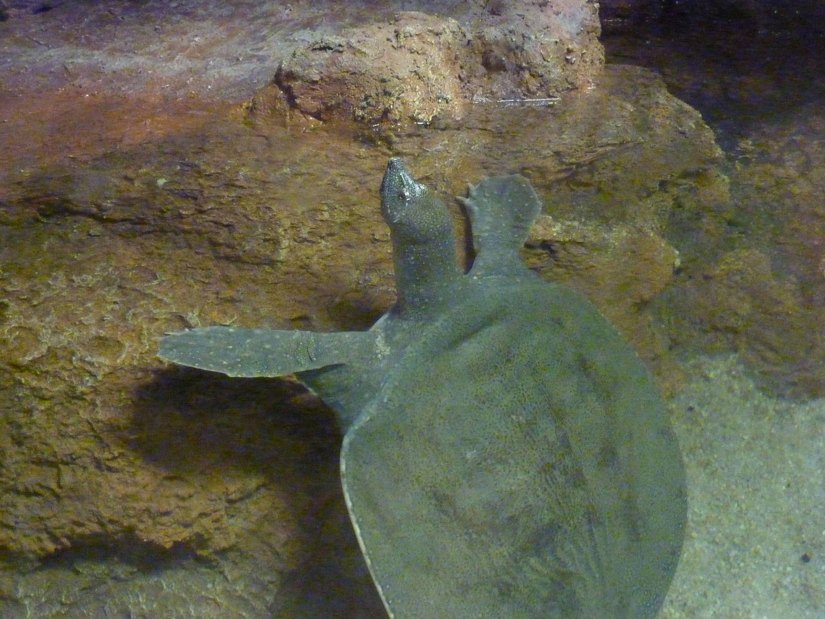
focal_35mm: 42
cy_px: 310
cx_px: 412
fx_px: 1001
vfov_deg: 34.3
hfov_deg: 44.8
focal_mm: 6.9
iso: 1600
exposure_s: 1/8
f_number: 3.7
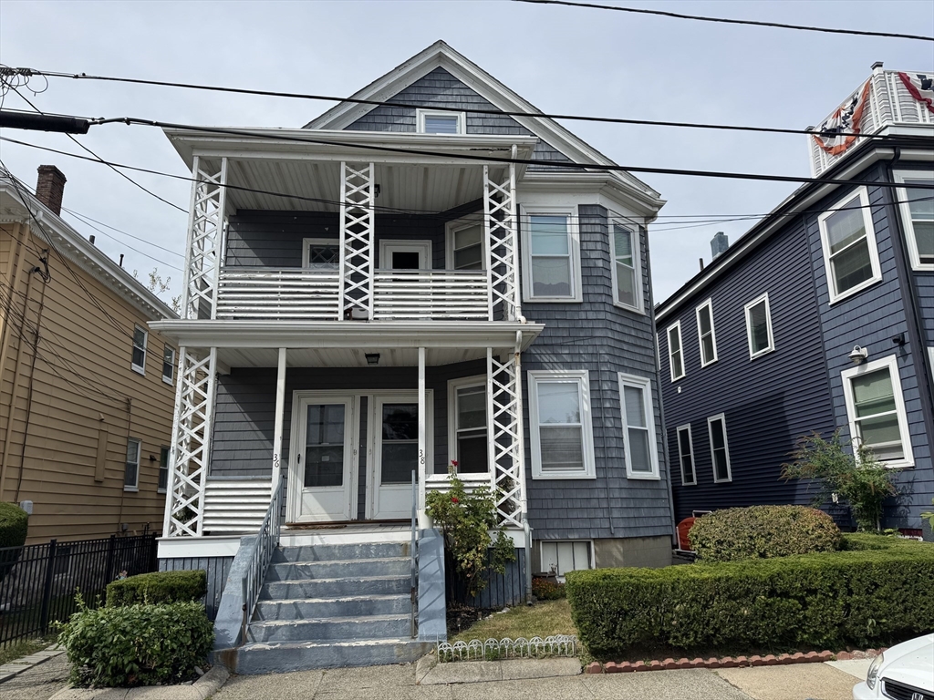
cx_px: 467
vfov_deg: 56.8
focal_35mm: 24
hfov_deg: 71.6
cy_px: 350
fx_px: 648
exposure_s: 1/4608
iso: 80
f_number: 1.78
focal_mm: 6.76
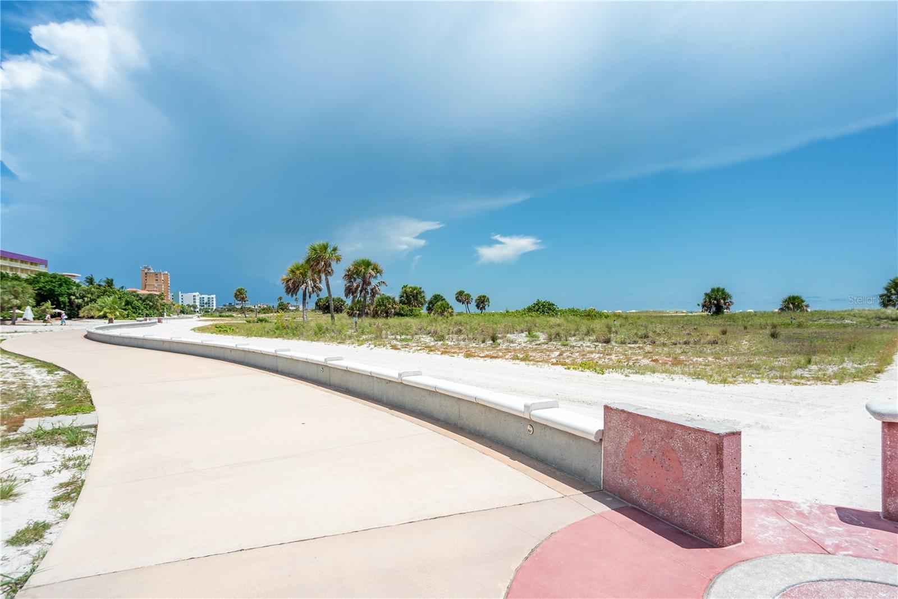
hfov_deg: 86.9
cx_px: 449
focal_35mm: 19
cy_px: 300
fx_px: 474
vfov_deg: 64.6
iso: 320
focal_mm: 19
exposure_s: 1/640
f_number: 11
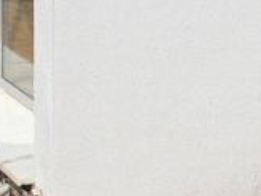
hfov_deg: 9.8
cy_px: -256
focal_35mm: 197
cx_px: 363
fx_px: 1485
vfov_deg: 7.1
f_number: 8
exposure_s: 1/800
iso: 100
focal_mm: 6
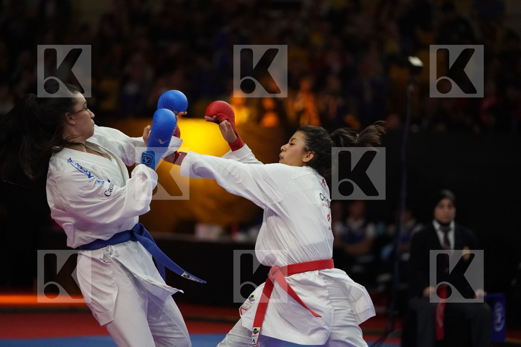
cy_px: 174
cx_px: 260
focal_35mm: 167
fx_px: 2417
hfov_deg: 12.3
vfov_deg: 8.2
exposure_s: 1/1000
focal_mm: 167
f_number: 2.8
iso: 6400
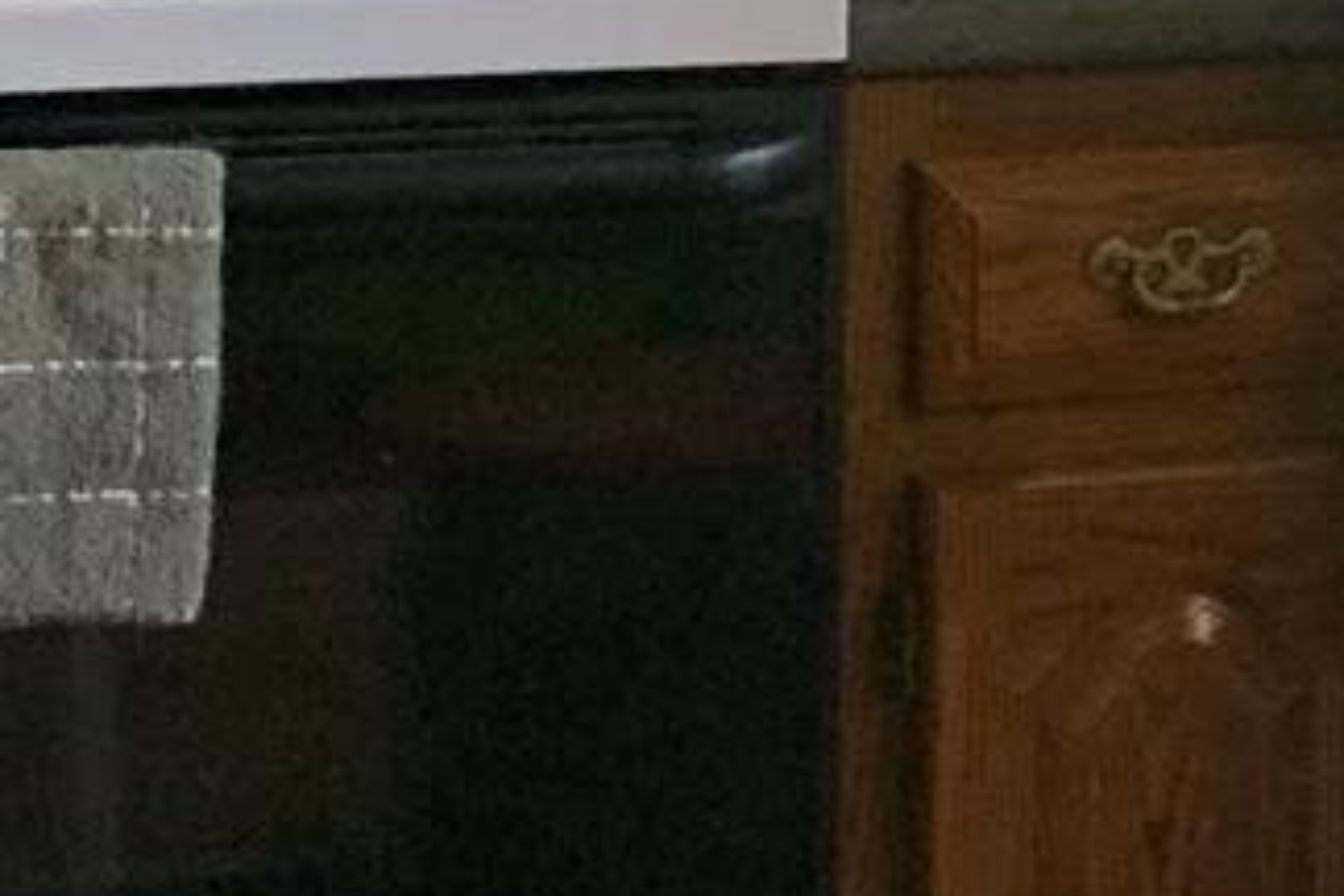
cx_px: 2456
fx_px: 6384
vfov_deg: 8.0
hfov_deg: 11.2
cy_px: -108
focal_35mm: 171
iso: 200
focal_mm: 4.25
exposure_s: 1/60
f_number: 1.8
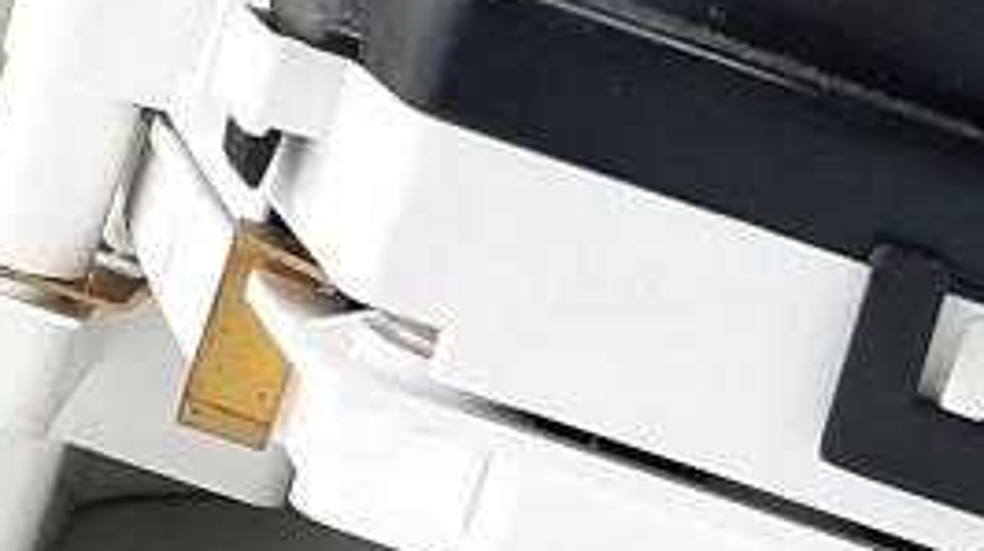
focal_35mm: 123
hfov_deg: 17.4
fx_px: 3206
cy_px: 281
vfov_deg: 9.8
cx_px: 429
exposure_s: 1/50
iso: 100
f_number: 2
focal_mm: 4.6
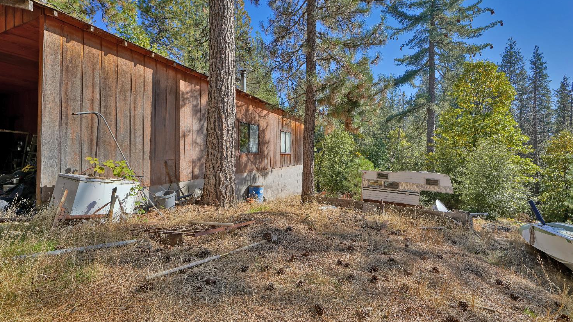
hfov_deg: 103.0
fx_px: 228
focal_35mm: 15
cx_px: 292
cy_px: 146
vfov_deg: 70.4
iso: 100
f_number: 7.1
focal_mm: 14
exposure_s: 1/125
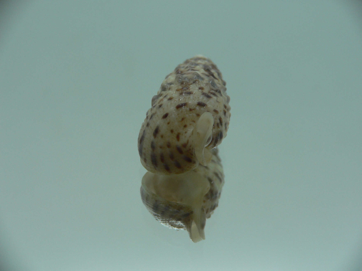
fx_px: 366
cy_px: 136
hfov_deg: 52.6
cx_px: 181
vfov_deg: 40.7
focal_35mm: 35
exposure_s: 1/60
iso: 80
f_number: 2.8
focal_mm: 4.6
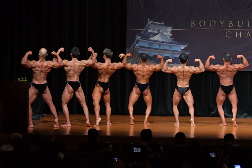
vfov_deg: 9.1
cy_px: 84
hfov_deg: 13.7
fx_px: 1050
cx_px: 126
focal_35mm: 150
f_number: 5.6
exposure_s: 1/400
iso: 5000
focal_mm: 100
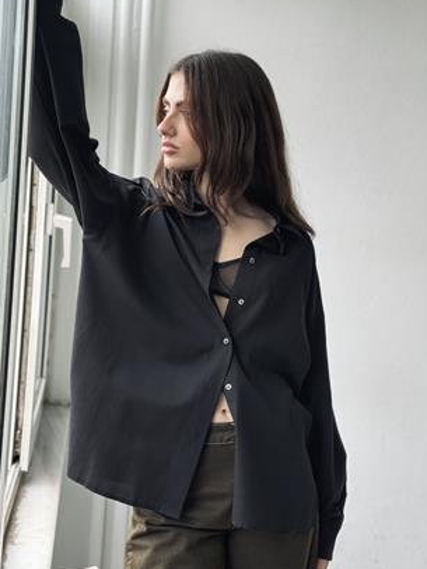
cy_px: 266
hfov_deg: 23.3
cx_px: 245
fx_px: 1035
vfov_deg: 30.7
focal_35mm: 63
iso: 100
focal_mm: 6.76
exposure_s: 1/60
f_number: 1.78
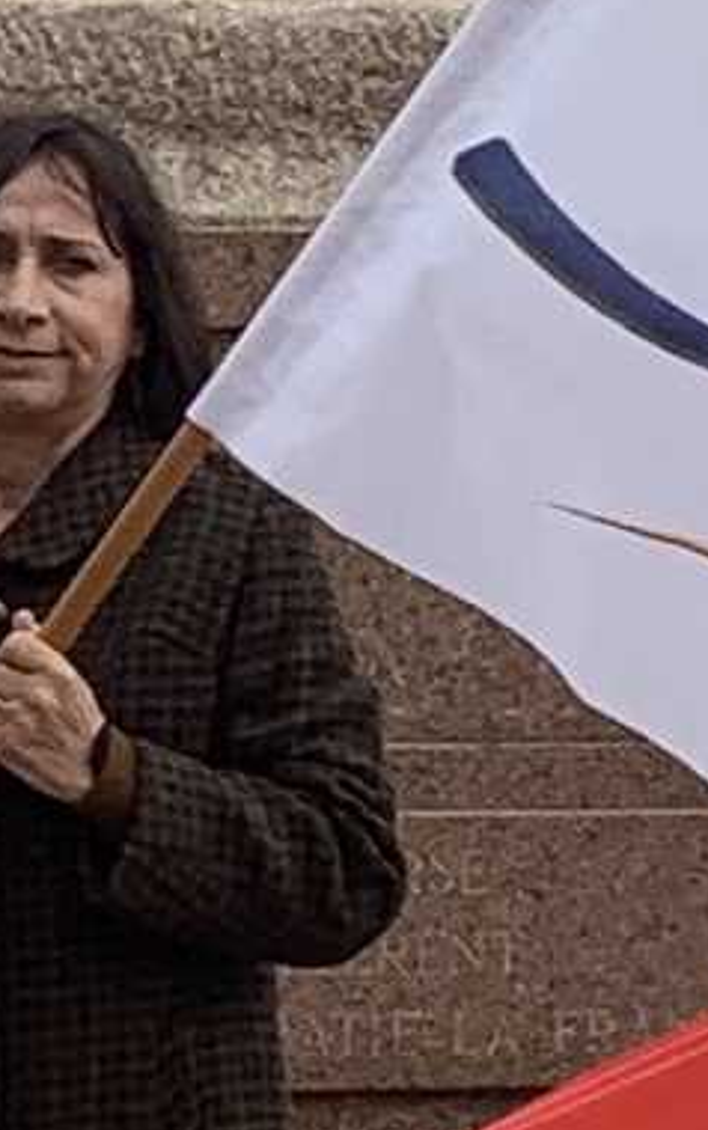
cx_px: -1041
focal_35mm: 261
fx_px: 8046
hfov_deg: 4.9
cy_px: 455
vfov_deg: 8.0
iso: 25
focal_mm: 4.25
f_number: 1.8
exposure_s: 1/1163
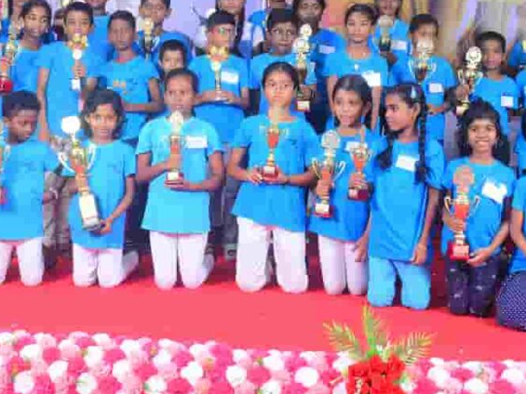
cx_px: 247
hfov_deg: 28.5
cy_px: 104
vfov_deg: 21.5
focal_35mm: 68
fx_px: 1033
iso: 200
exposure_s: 1/125
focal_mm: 26
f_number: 6.3
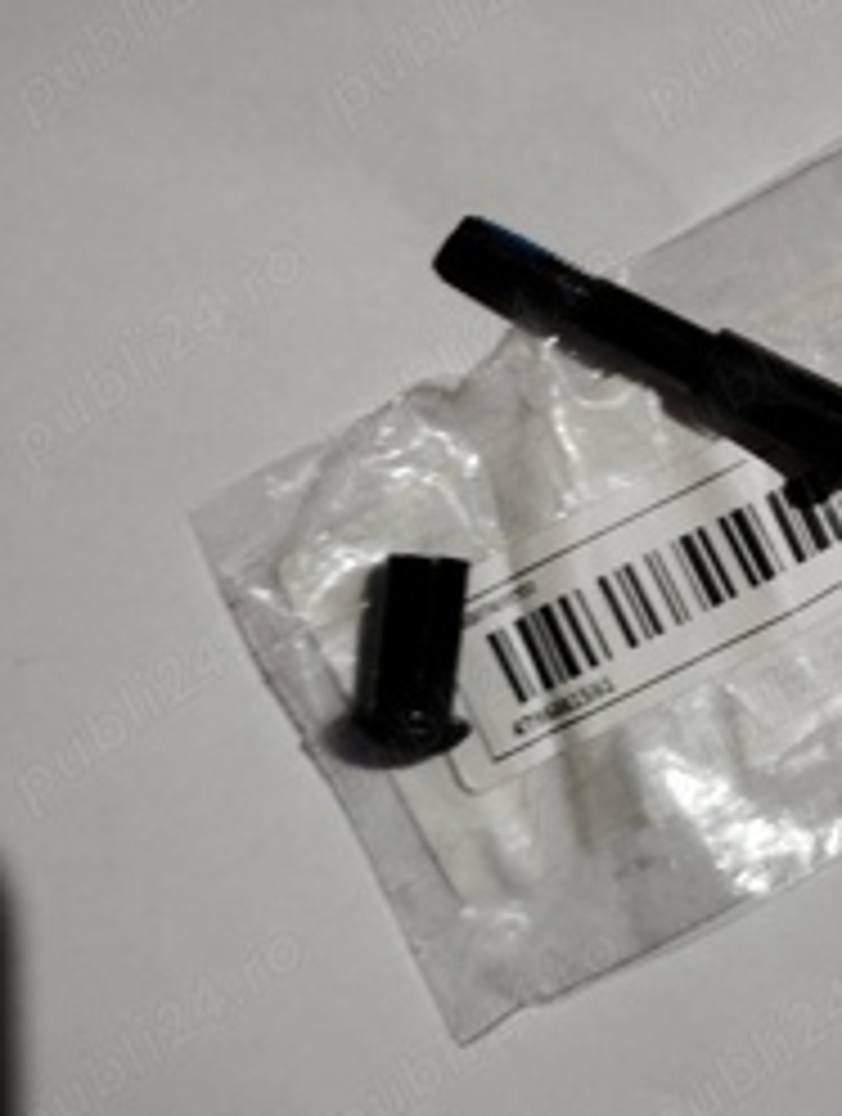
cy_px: 423
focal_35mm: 45
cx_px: 630
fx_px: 1454
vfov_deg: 41.7
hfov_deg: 31.7
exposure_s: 1/33.3
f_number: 1.8
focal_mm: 4.22
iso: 1292
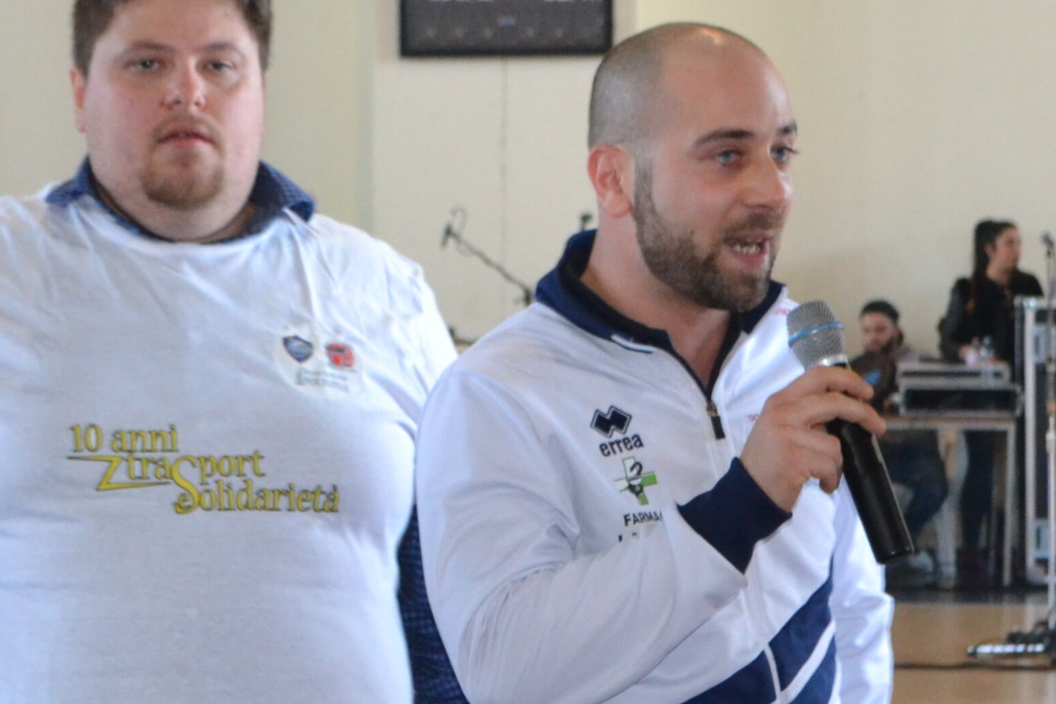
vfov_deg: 8.8
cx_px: 517
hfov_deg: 13.2
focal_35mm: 155
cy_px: 536
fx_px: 4560
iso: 1800
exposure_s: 1/60
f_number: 5
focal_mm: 35
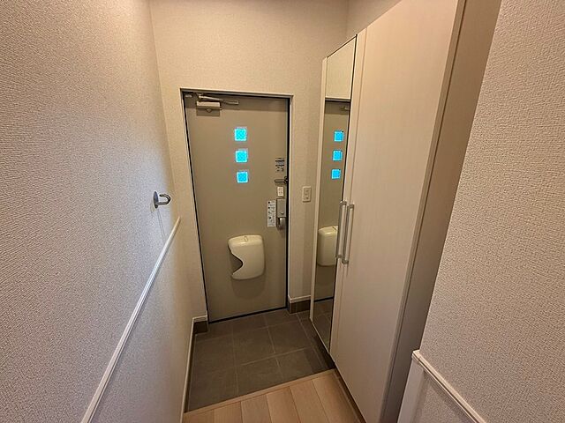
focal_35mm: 14
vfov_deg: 85.7
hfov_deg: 102.1
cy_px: 212
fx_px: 229
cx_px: 282
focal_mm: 2.22
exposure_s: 1/120
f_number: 2.2
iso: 500
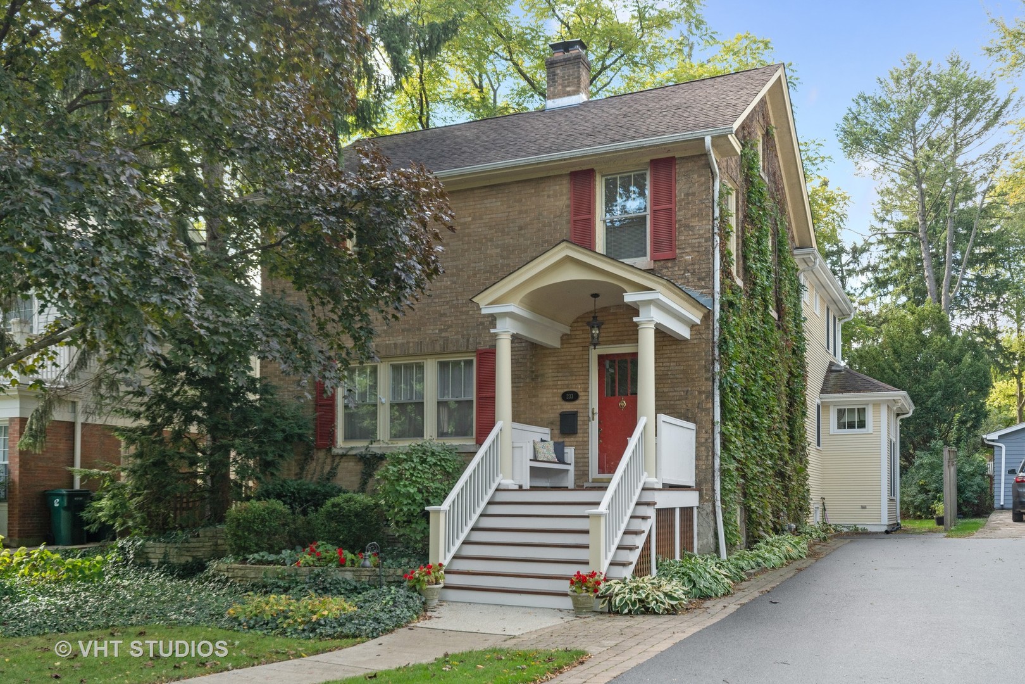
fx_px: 940
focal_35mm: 33
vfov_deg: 40.0
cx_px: 512
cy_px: 342
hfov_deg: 57.2
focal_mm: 22
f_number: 9
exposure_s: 1/80
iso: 200
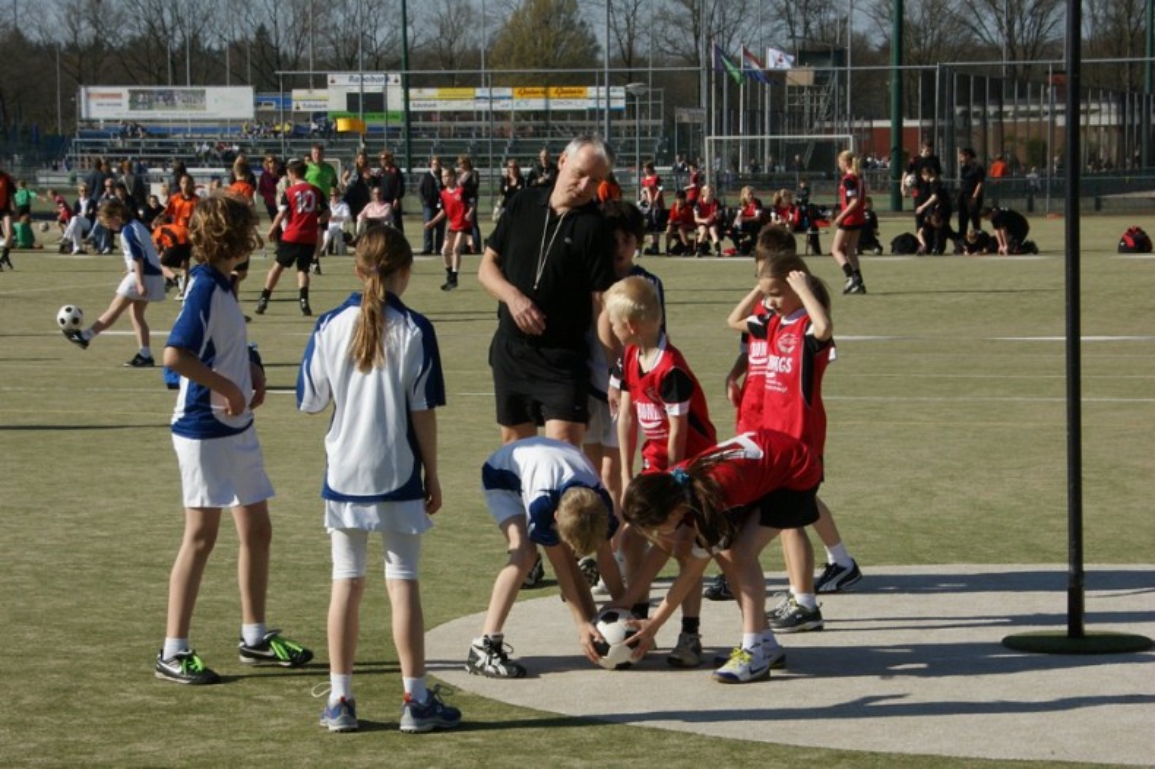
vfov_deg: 18.2
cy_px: 384
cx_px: 578
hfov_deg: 27.0
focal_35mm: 75
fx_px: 2405
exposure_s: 1/320
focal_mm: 50
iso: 200
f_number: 13
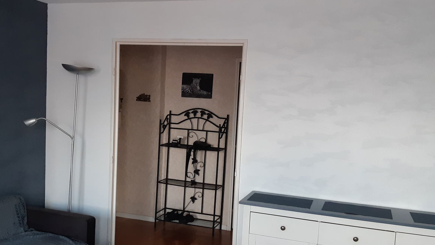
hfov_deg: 51.5
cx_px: 192
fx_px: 450
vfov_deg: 30.4
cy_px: 140
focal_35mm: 39
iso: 200
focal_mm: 3.92
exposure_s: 1/60
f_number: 1.7
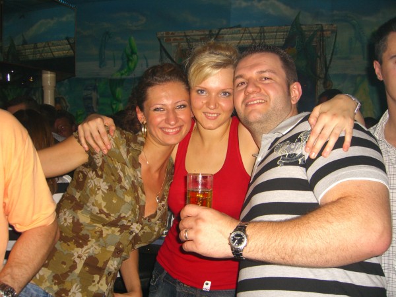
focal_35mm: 38
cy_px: 148
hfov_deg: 49.0
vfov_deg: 37.7
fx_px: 435
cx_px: 198
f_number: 2.8
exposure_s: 1/60
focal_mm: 7.9
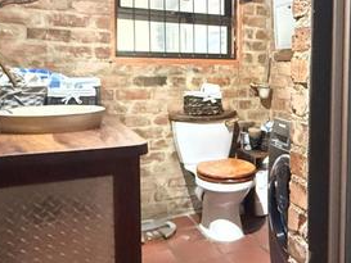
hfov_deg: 42.3
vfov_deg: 34.9
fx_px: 416
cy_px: 95
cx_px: 311
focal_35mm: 41
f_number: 2.2
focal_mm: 2.22
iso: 2500
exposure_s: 1/17
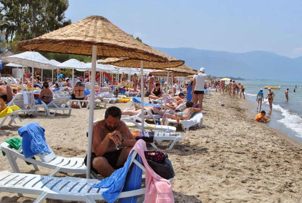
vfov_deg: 26.1
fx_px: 437
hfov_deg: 37.7
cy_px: 105
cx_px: 204
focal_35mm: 52
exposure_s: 1/250
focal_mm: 24
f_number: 8
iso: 100
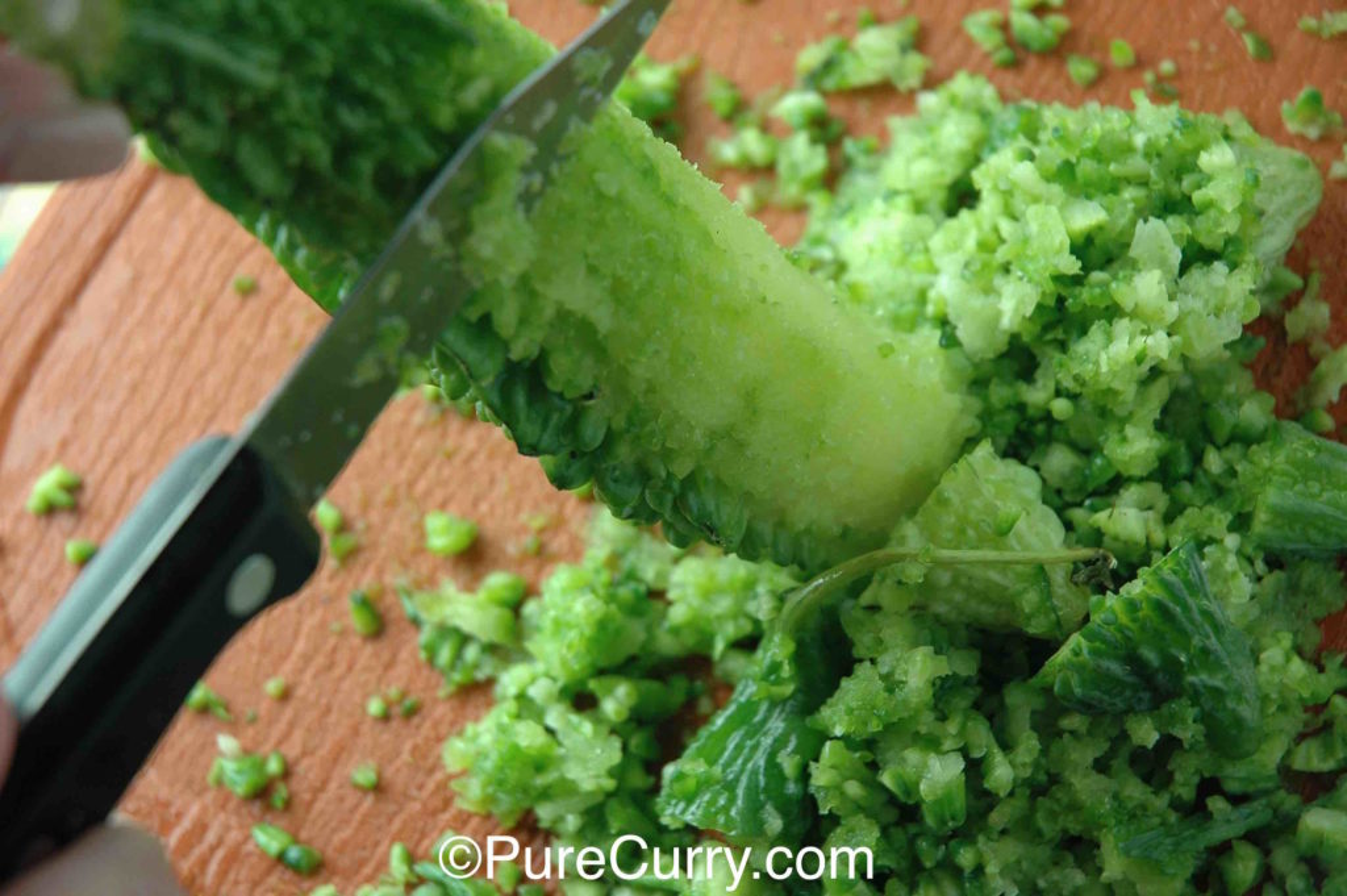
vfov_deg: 13.0
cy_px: 448
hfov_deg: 19.5
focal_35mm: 105
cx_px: 674
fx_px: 3925
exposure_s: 1/40
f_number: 5
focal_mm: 70
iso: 400
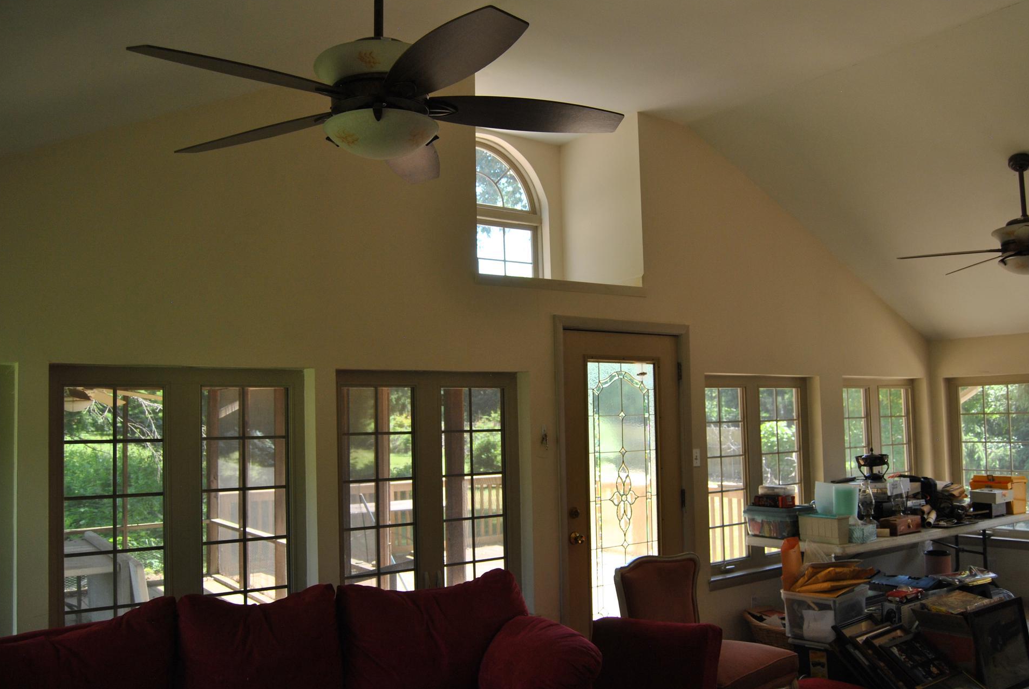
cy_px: 362
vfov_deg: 45.0
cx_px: 536
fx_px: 830
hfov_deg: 63.6
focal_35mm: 29
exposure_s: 1/80
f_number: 4.5
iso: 200
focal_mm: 18
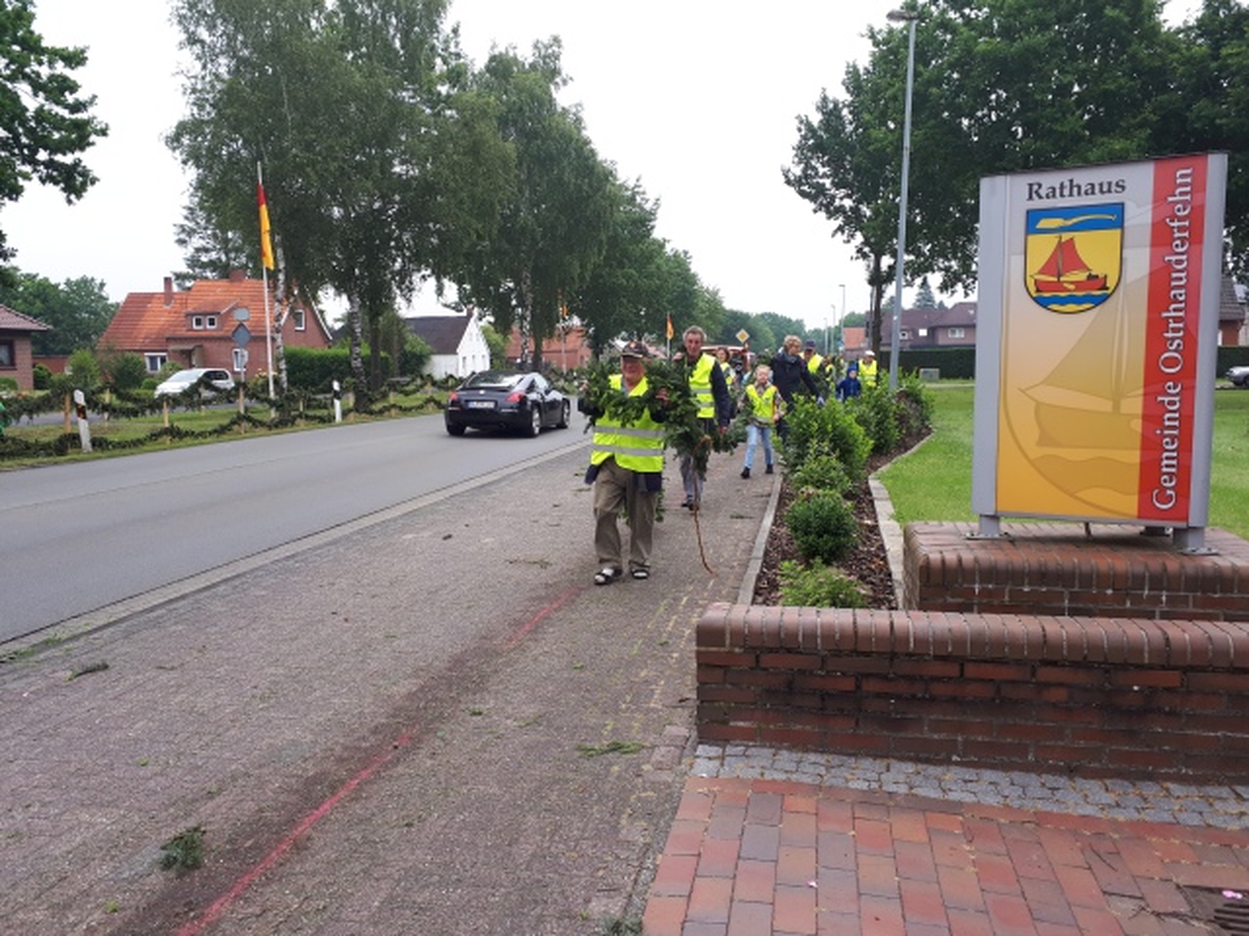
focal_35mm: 27
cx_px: 624
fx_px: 974
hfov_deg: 65.3
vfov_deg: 51.4
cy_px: 468
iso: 40
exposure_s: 1/143
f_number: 1.9
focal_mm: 3.6
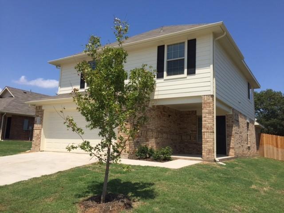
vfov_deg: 48.2
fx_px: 238
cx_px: 142
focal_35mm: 29
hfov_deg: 61.7
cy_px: 106
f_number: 2.2
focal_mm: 4.15
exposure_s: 1/3300
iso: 32
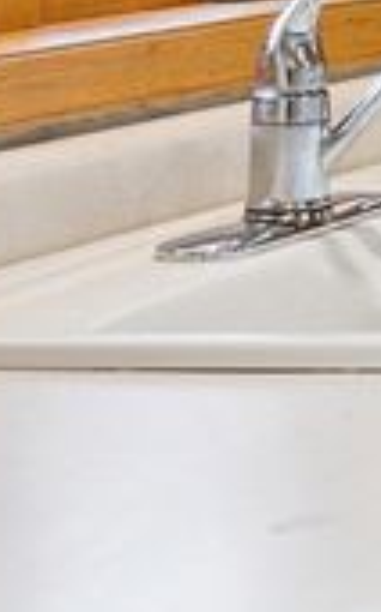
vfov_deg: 14.4
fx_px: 2297
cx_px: 1560
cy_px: -229
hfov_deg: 7.0
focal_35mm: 138
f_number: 8
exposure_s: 1/25
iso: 400
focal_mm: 18
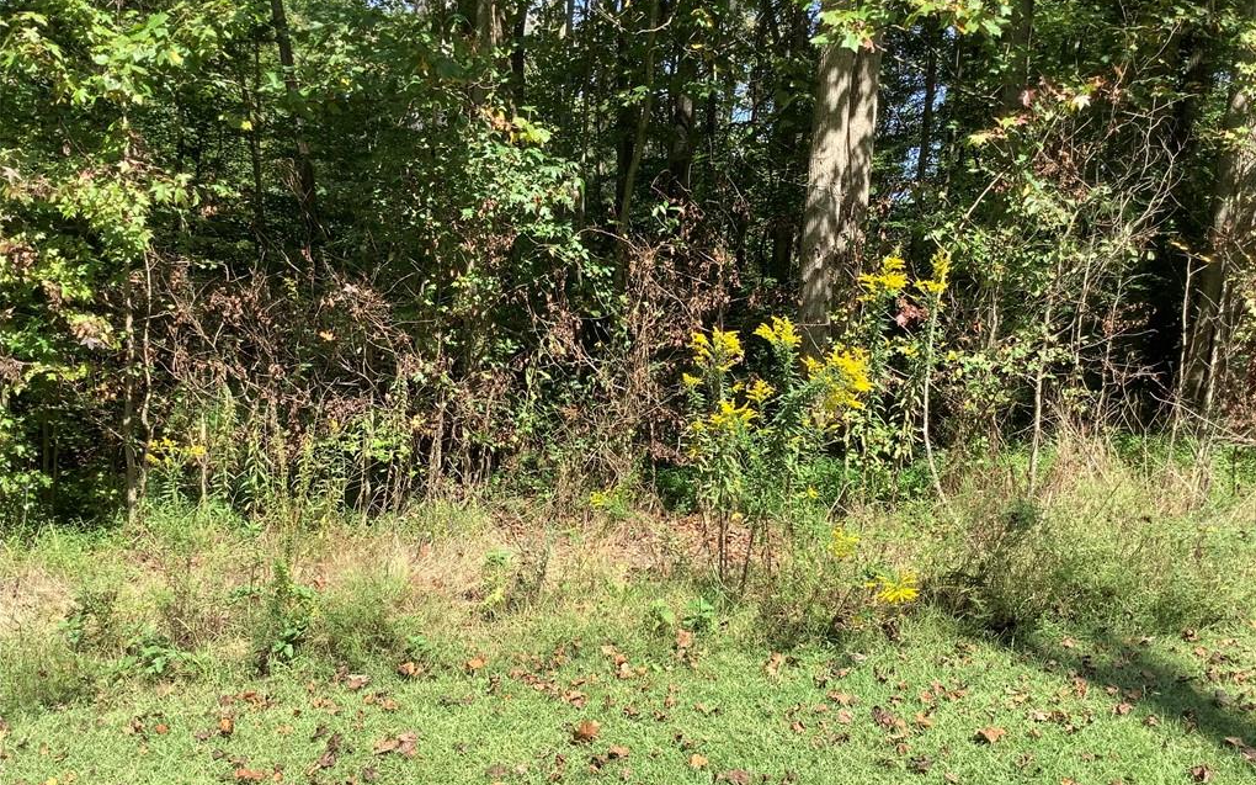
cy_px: 458
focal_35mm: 33
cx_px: 629
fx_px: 1129
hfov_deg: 58.2
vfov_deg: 38.2
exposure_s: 1/448
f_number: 2.4
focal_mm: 3.3
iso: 25
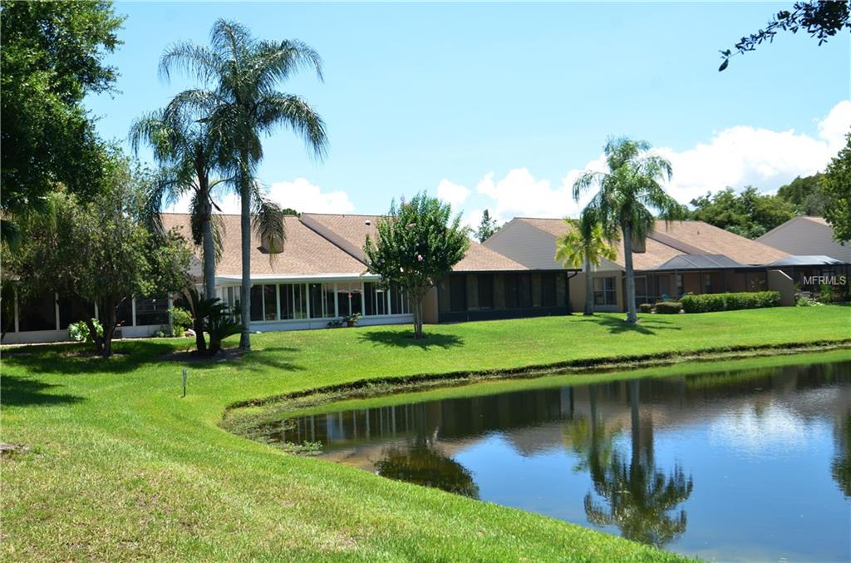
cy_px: 282
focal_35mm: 36
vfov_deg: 36.7
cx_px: 426
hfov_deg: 53.3
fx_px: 849
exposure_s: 1/160
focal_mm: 24
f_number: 6.3
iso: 100
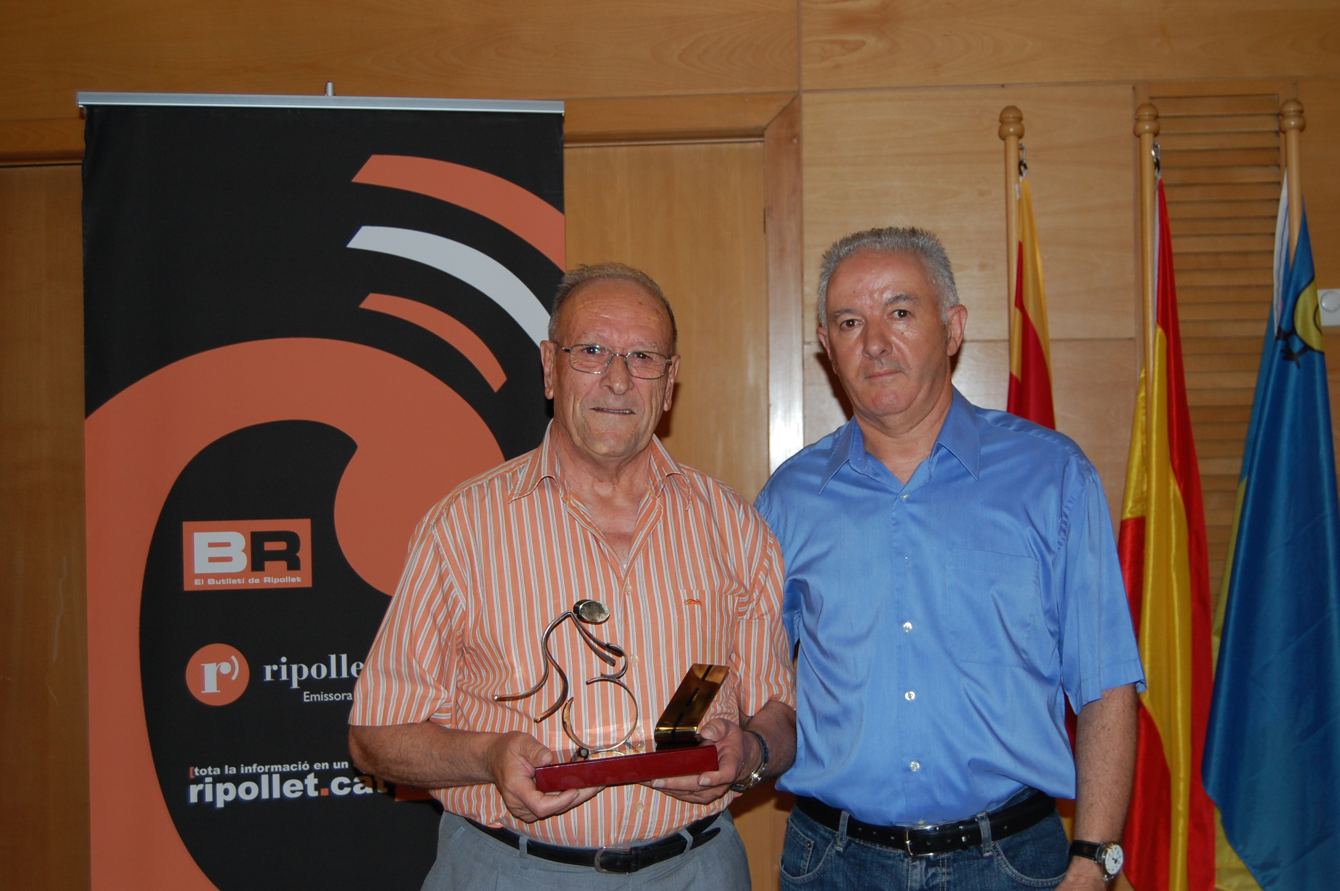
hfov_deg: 41.1
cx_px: 670
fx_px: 1785
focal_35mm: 48
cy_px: 446
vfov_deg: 28.0
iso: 400
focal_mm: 32
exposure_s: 1/60
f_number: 4.5
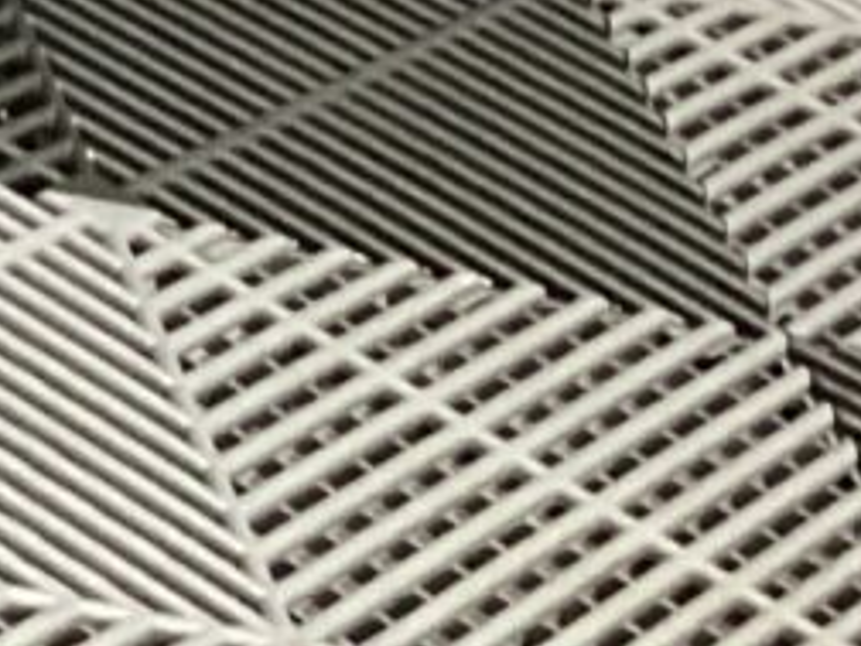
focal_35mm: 236
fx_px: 5870
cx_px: -1295
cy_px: 157
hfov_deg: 7.7
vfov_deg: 6.3
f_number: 2.4
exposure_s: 1/30
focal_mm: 3.3
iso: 400
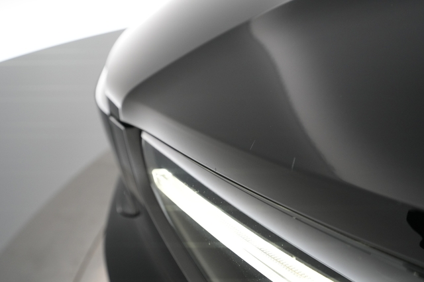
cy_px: 141
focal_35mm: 28
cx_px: 212
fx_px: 330
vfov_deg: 46.4
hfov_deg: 65.5
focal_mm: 28
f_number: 5
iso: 2500
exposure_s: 1/100
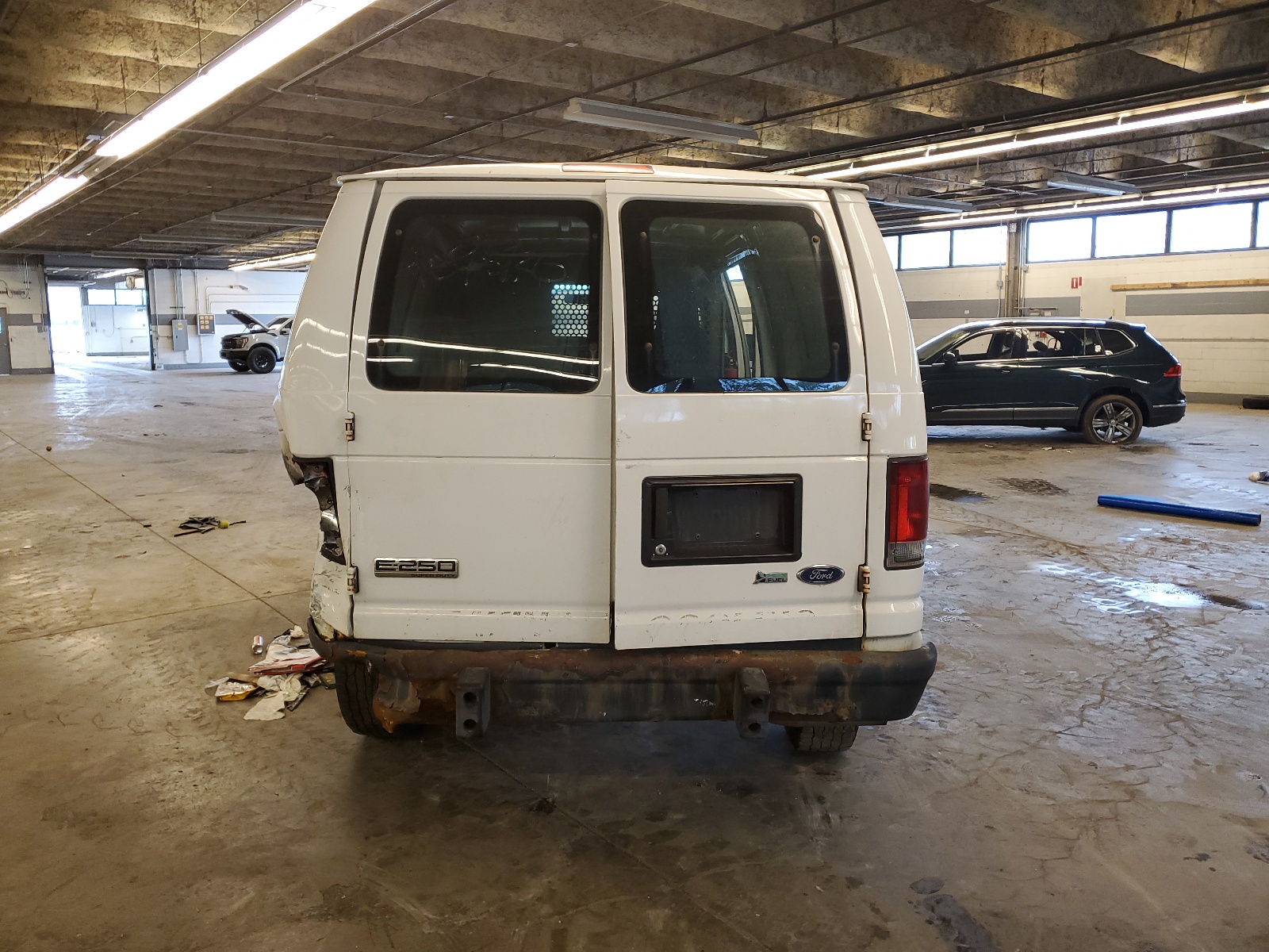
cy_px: 476
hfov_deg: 67.3
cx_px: 634
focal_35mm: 26
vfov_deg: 53.1
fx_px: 953
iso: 87
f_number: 1.5
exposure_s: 1/60.2
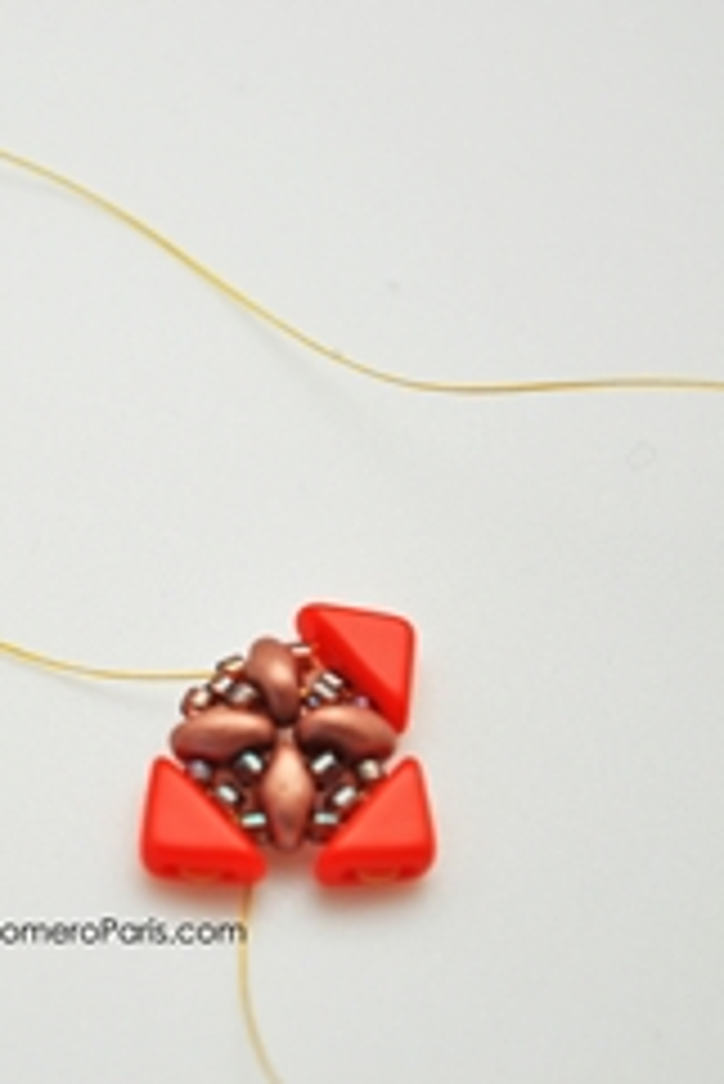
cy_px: 513
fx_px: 4121
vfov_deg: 15.0
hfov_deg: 10.0
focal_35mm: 137
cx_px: 31
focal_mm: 55
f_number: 5.6
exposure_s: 1/125
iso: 250
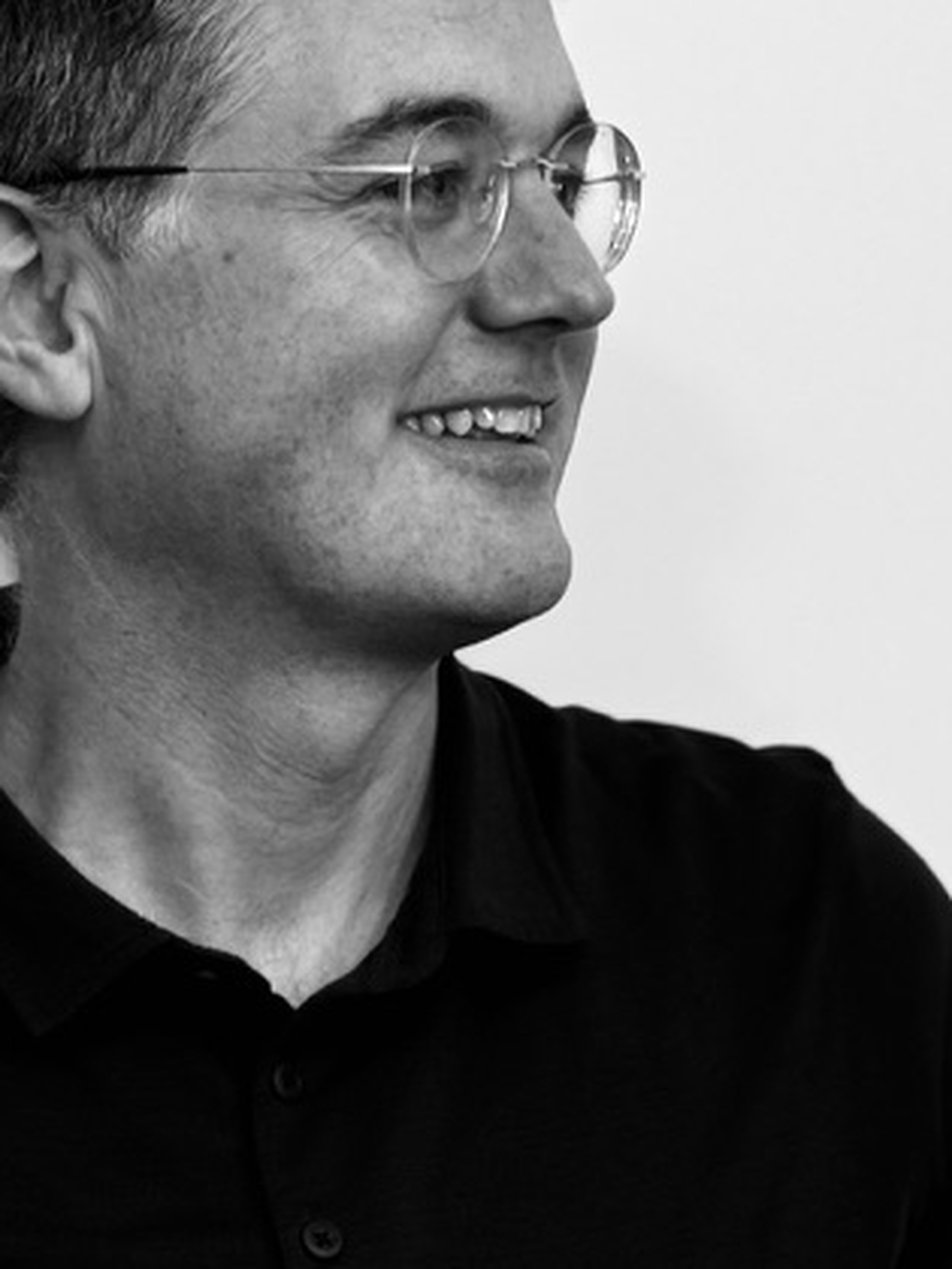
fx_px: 4290
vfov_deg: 16.8
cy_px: 650
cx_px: 378
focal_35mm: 117
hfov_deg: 12.7
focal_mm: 6.76
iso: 160
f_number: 1.78
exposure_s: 1/50
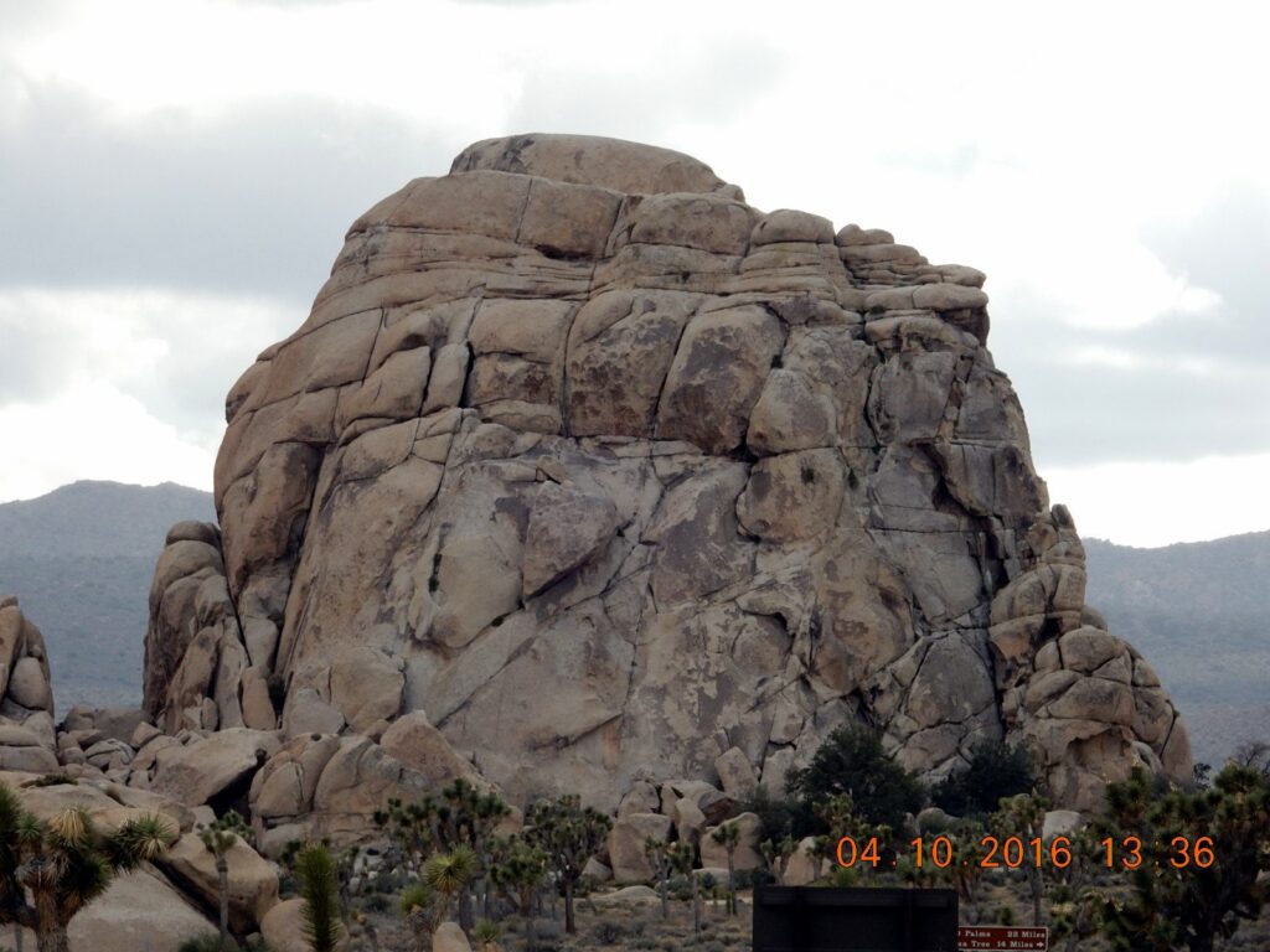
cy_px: 476
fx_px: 9943
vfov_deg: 5.5
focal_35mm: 271
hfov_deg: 7.3
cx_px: 635
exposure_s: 1/400
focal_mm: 48.4
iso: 125
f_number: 6.3
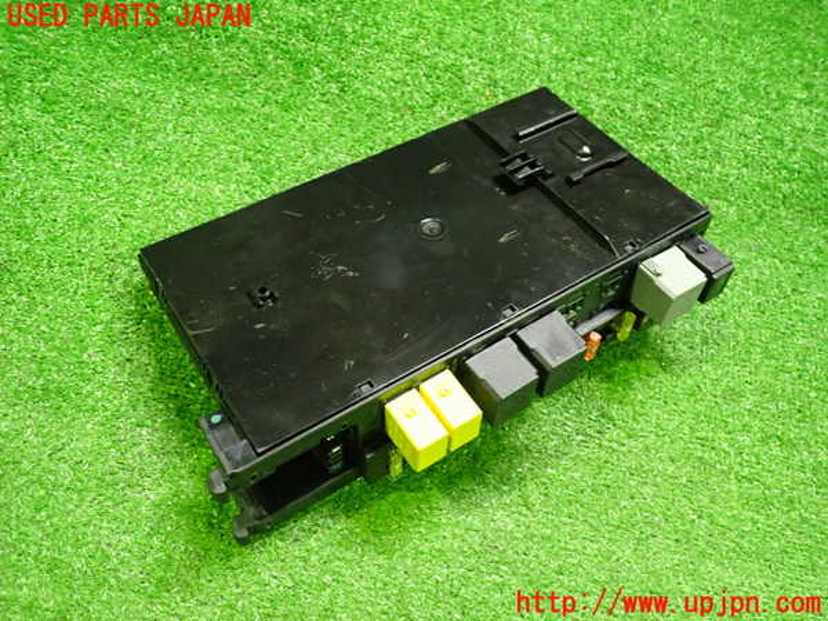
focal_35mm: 30
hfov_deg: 60.0
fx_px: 718
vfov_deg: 46.8
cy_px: 310
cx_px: 414
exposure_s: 1/25
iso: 800
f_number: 2.3
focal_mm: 5.4
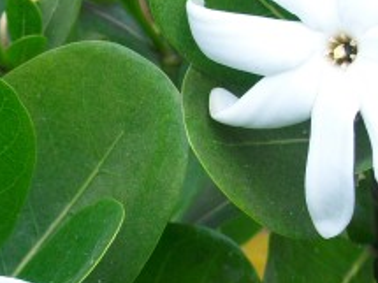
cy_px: 179
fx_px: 1888
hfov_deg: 11.4
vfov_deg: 8.6
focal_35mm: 173
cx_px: 91
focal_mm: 11
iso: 64
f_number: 4.1
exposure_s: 1/160
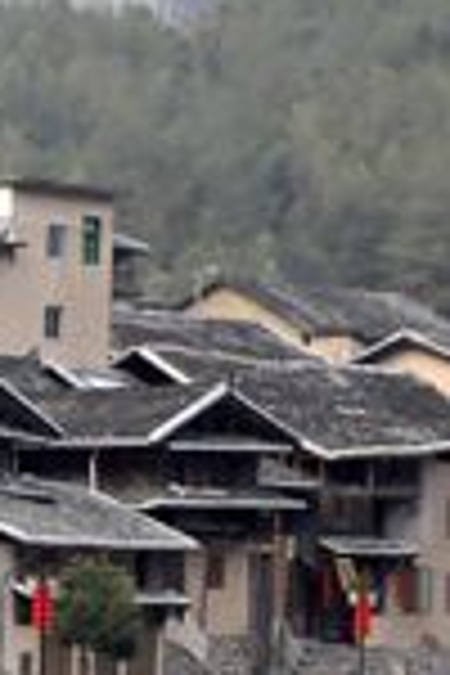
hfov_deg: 4.7
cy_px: 238
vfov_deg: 7.1
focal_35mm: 289
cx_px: -418
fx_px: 5418
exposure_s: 1/640
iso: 2500
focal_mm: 58
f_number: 5
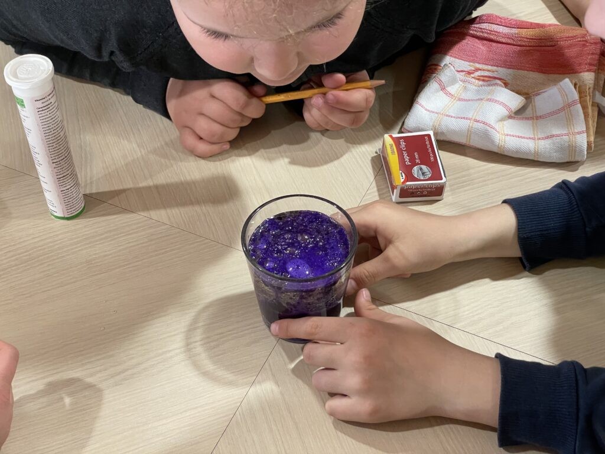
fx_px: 909
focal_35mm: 52
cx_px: 302
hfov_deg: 36.8
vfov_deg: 28.0
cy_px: 227
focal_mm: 6
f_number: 2
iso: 200
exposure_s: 1/50
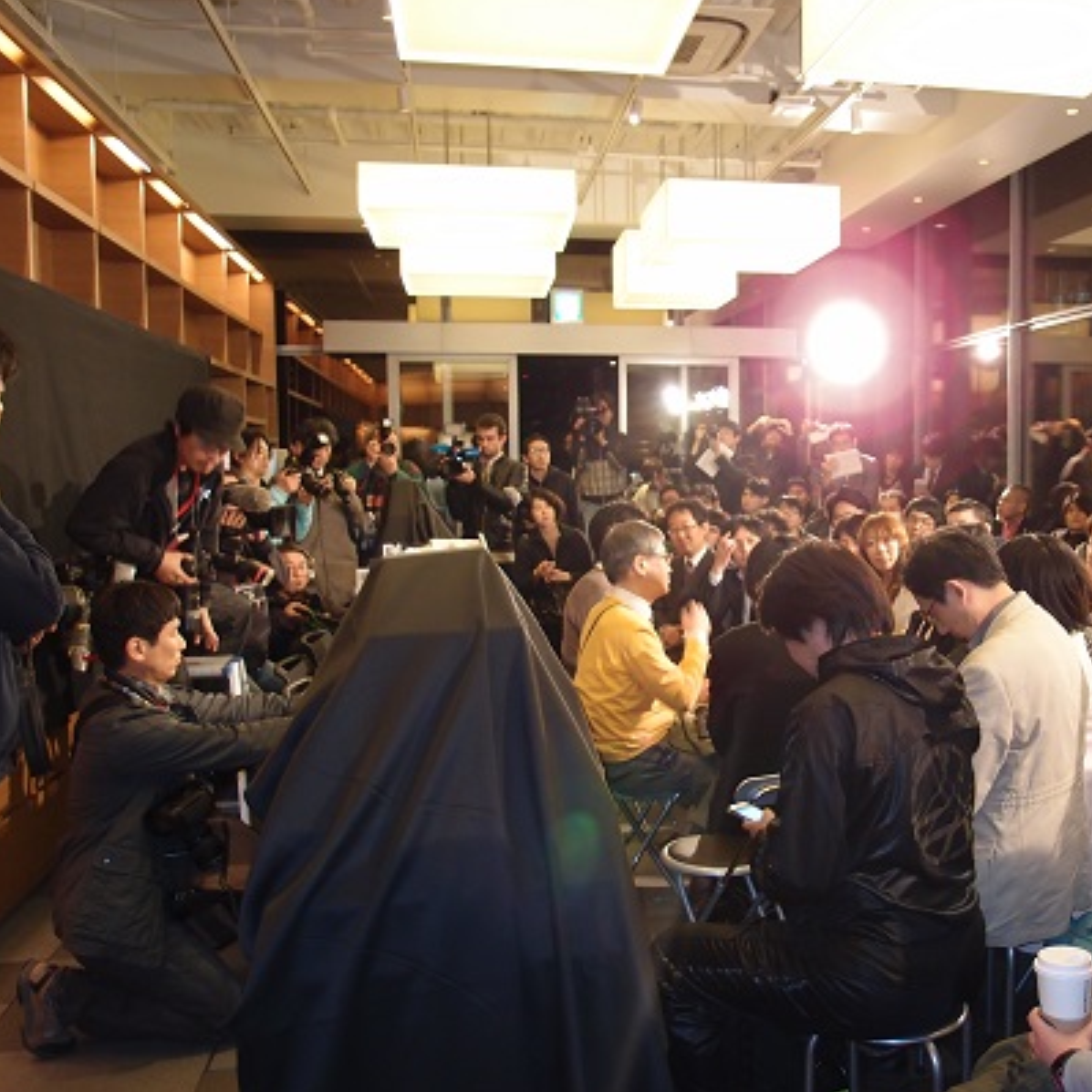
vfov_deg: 48.5
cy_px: 549
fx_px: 1213
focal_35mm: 34
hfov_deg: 47.7
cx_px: 725
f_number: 1.8
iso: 200
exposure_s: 1/30
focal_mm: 6
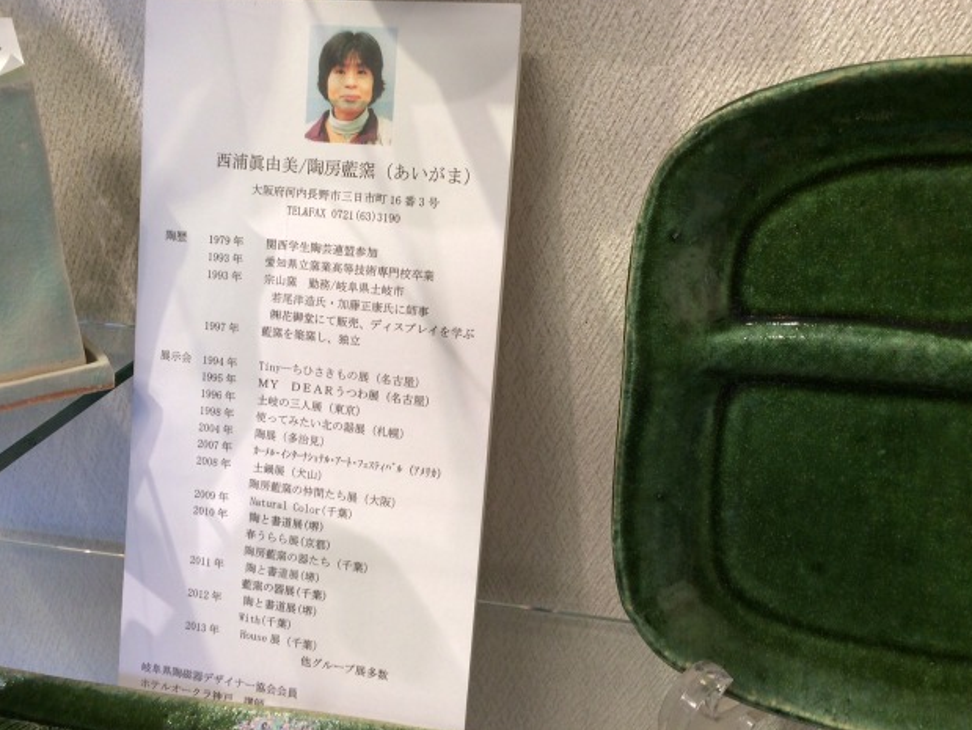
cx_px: 490
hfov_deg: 58.3
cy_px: 360
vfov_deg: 45.5
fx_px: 871
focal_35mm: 31
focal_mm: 4.12
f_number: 2.2
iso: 64
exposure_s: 1/33
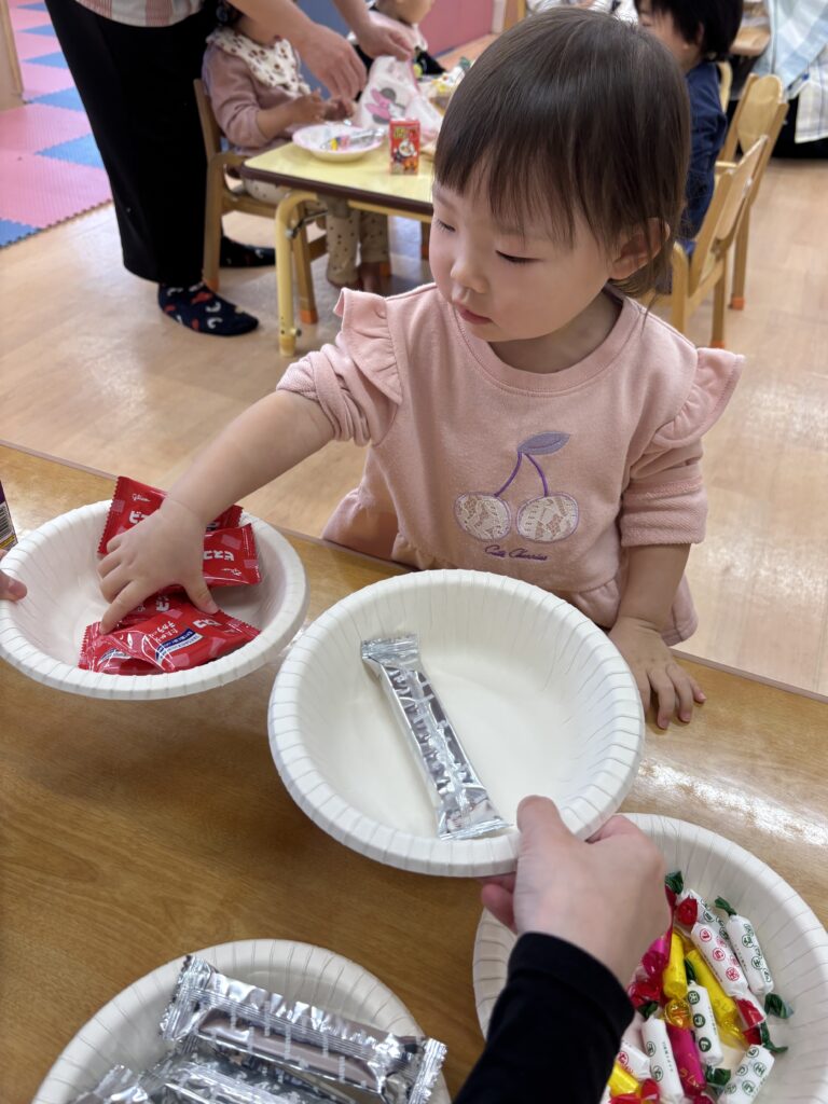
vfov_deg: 67.3
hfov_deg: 53.1
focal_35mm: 26
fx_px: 829
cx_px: 414
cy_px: 552
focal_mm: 5.96
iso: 64
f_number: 1.6
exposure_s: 1/120
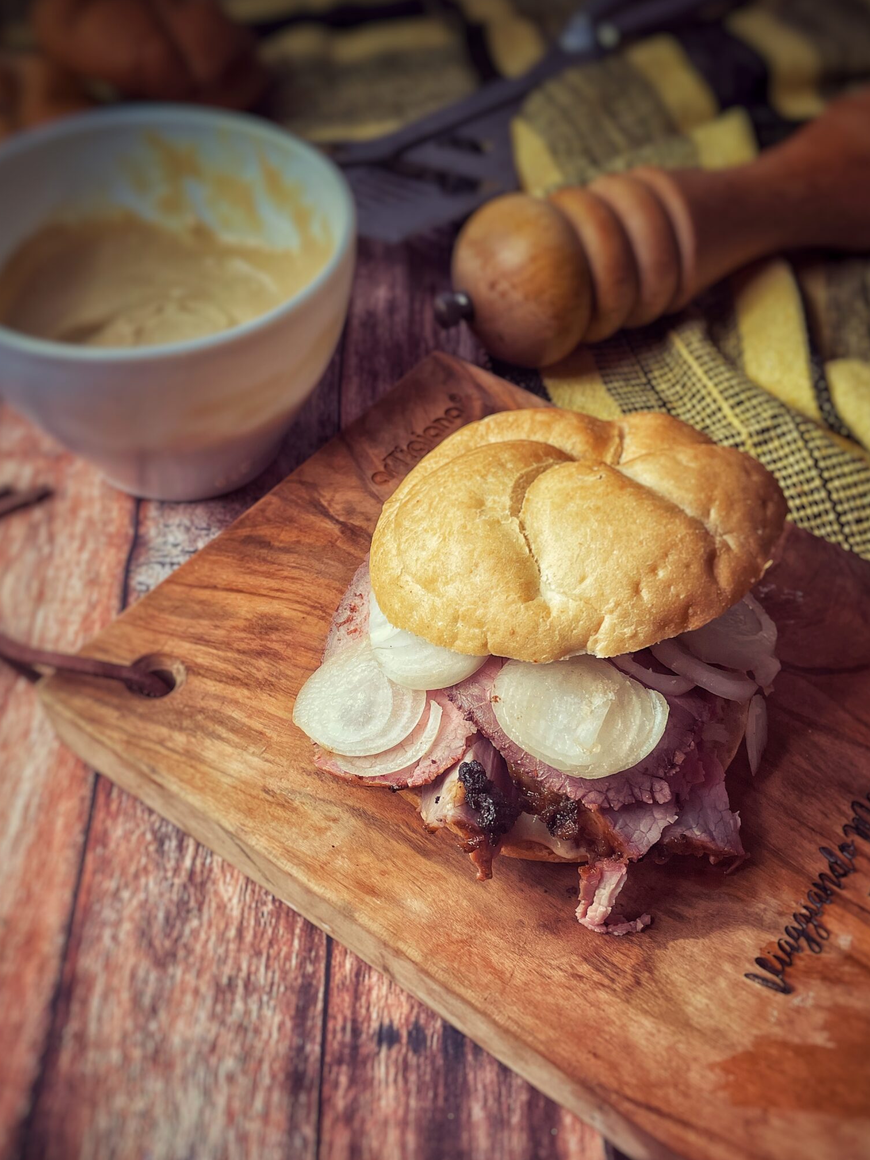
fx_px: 1106
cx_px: 452
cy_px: 714
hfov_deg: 42.9
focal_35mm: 33
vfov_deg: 54.8
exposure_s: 1/100
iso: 80
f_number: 1.6
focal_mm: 4.2
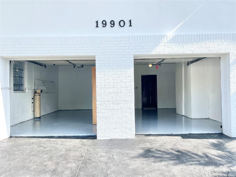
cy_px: 88
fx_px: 177
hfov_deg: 67.3
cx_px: 118
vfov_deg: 53.1
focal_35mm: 26
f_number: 1.5
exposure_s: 1/2457
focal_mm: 5.7
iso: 50
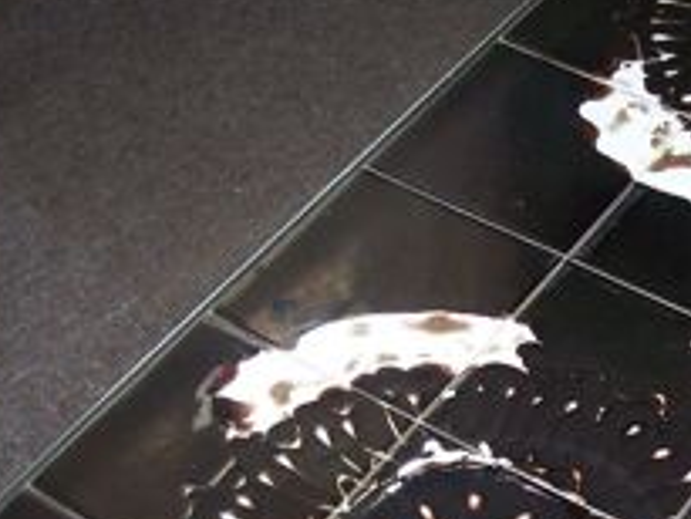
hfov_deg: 21.6
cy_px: 421
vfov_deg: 16.5
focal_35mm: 89
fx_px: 1778
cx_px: 597
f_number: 2.8
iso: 80
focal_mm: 6.3
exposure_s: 1/60
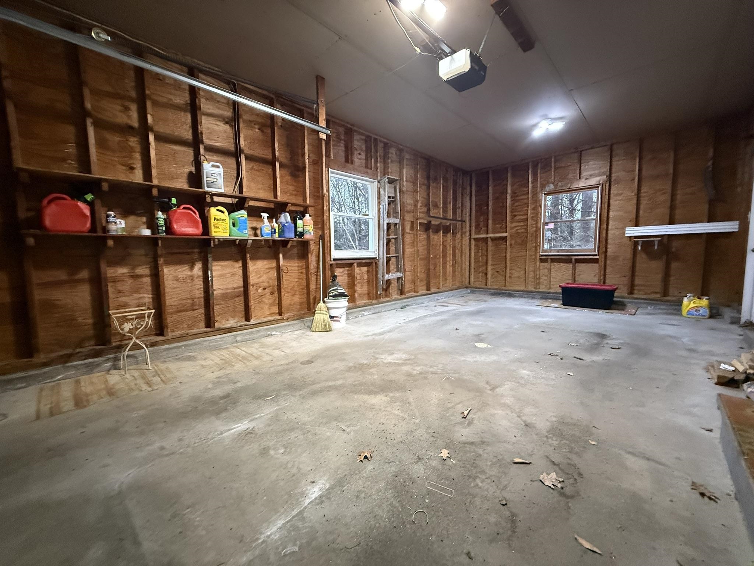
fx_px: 305
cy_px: 283
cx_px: 377
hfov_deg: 102.1
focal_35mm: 14
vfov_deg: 85.7
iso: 1000
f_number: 2.2
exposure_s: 1/60
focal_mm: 2.22
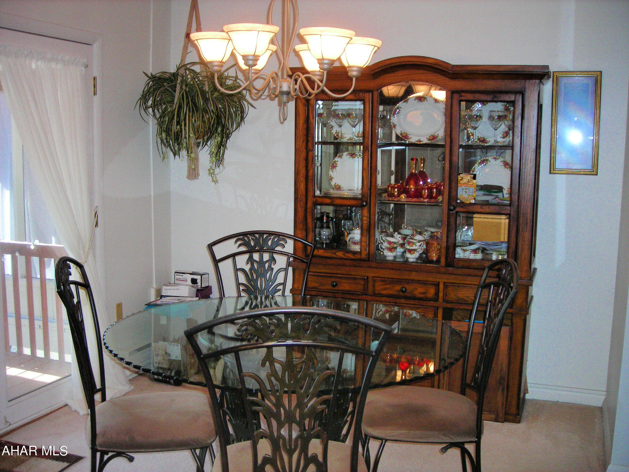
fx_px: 690
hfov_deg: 49.0
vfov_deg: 37.7
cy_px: 236
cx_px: 314
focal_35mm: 38
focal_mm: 6.3
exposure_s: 1/60.1
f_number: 3.2
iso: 99
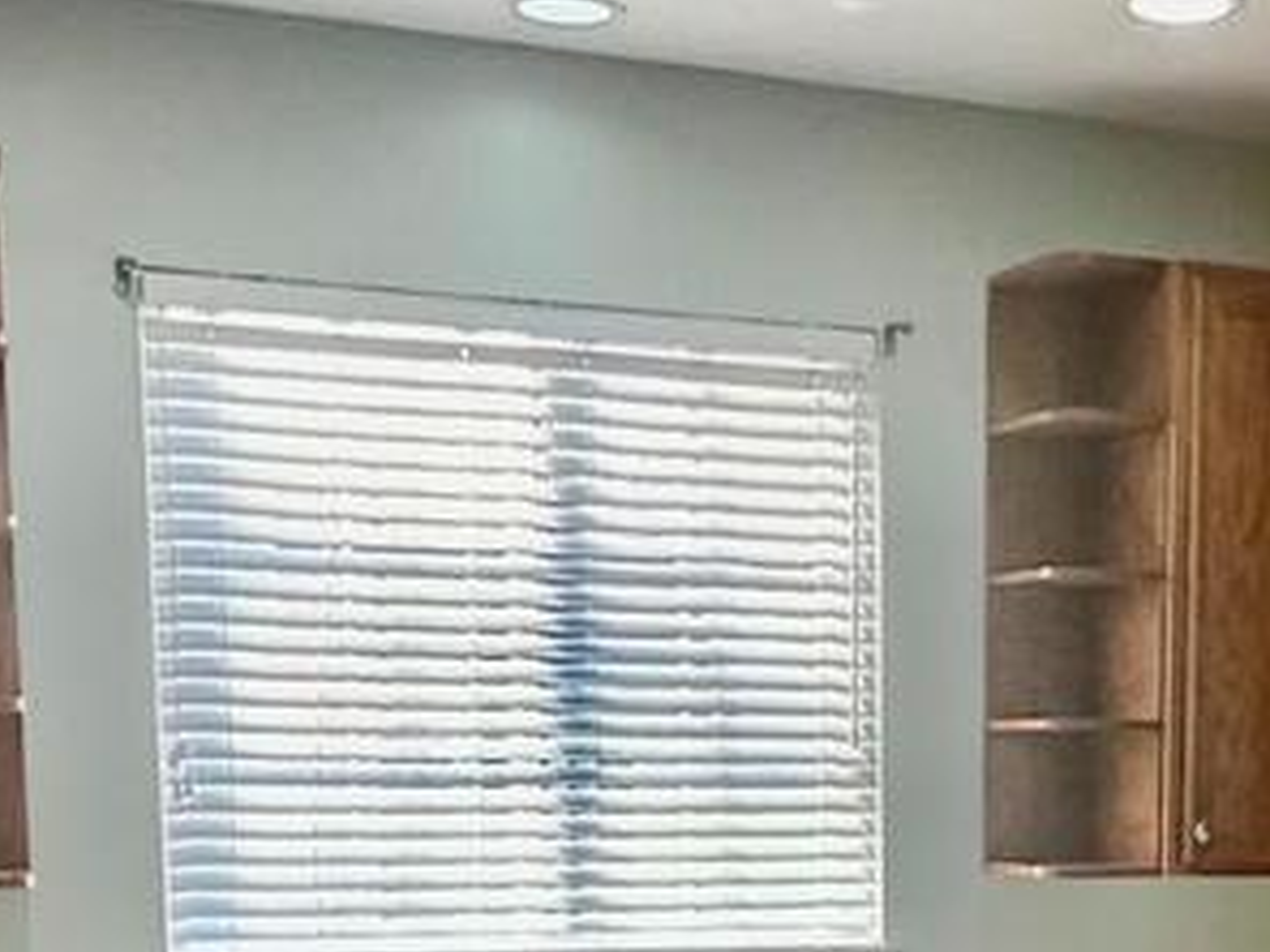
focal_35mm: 68
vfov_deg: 20.2
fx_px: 2495
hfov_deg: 28.0
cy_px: 1145
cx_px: 1004
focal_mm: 2.22
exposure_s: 1/120
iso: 250
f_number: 2.2
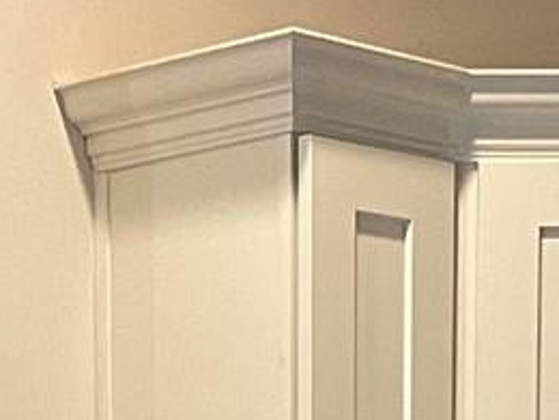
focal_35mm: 205
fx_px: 3310
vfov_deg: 6.5
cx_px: 322
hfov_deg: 9.7
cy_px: 1322
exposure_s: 1/60
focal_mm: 4.2
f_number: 1.6
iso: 160
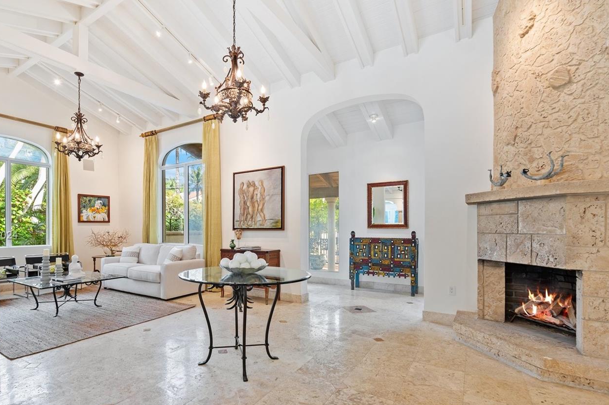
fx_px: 304
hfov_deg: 89.2
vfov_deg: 66.8
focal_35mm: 18
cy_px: 236
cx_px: 253
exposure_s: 1/1.67
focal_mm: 14
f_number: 8
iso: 200
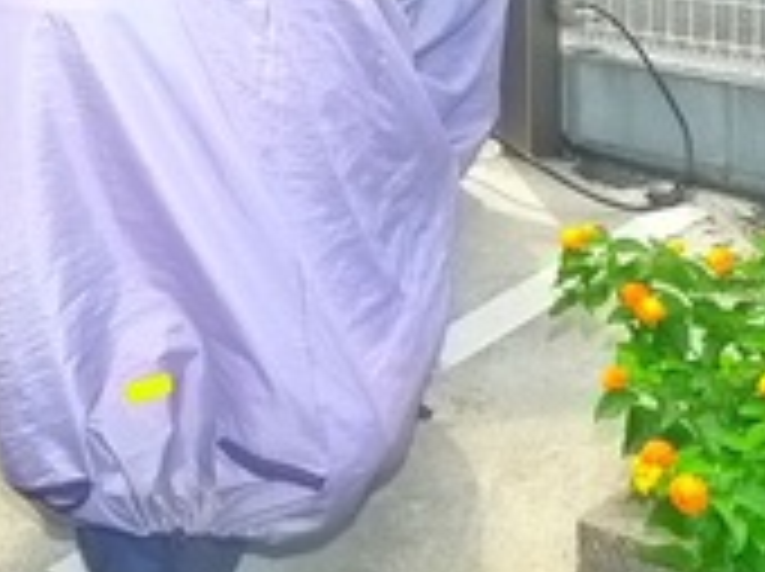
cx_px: -14
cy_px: -336
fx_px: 2185
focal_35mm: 99
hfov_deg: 19.3
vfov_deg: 13.8
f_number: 3.5
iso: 400
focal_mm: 5.1
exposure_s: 1/500
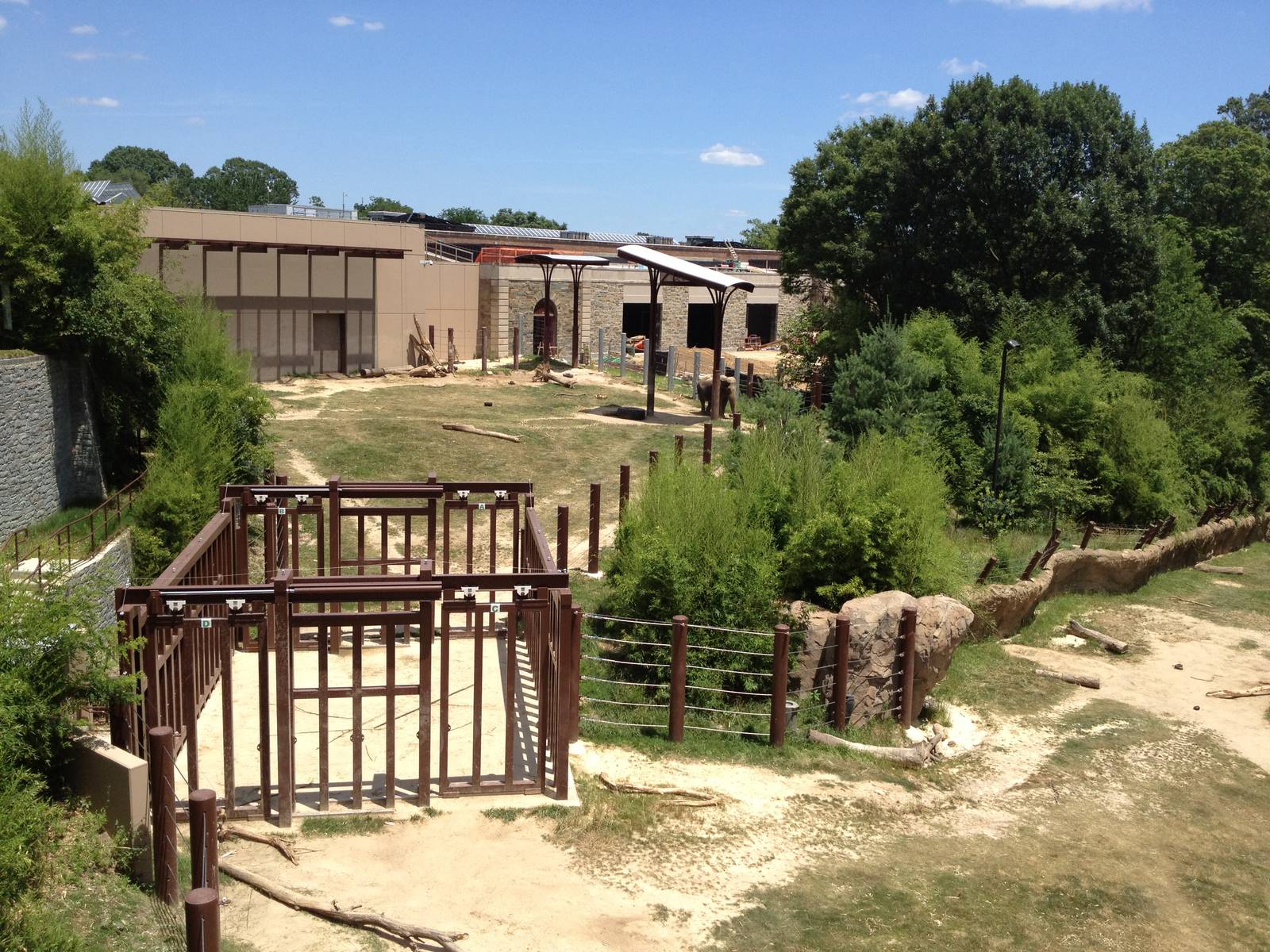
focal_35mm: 35
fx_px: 1284
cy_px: 476
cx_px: 635
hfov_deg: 52.6
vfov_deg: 40.7
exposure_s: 1/1577
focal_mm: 4.28
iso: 64
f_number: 2.4
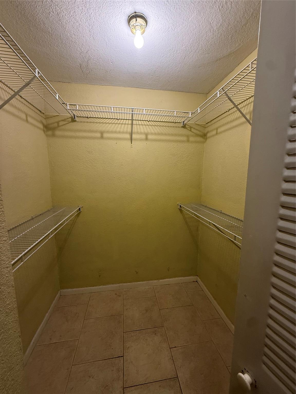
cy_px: 197
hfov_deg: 85.7
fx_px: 160
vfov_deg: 102.1
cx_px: 148
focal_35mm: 14
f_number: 2.2
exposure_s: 1/60
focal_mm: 2.22
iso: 200
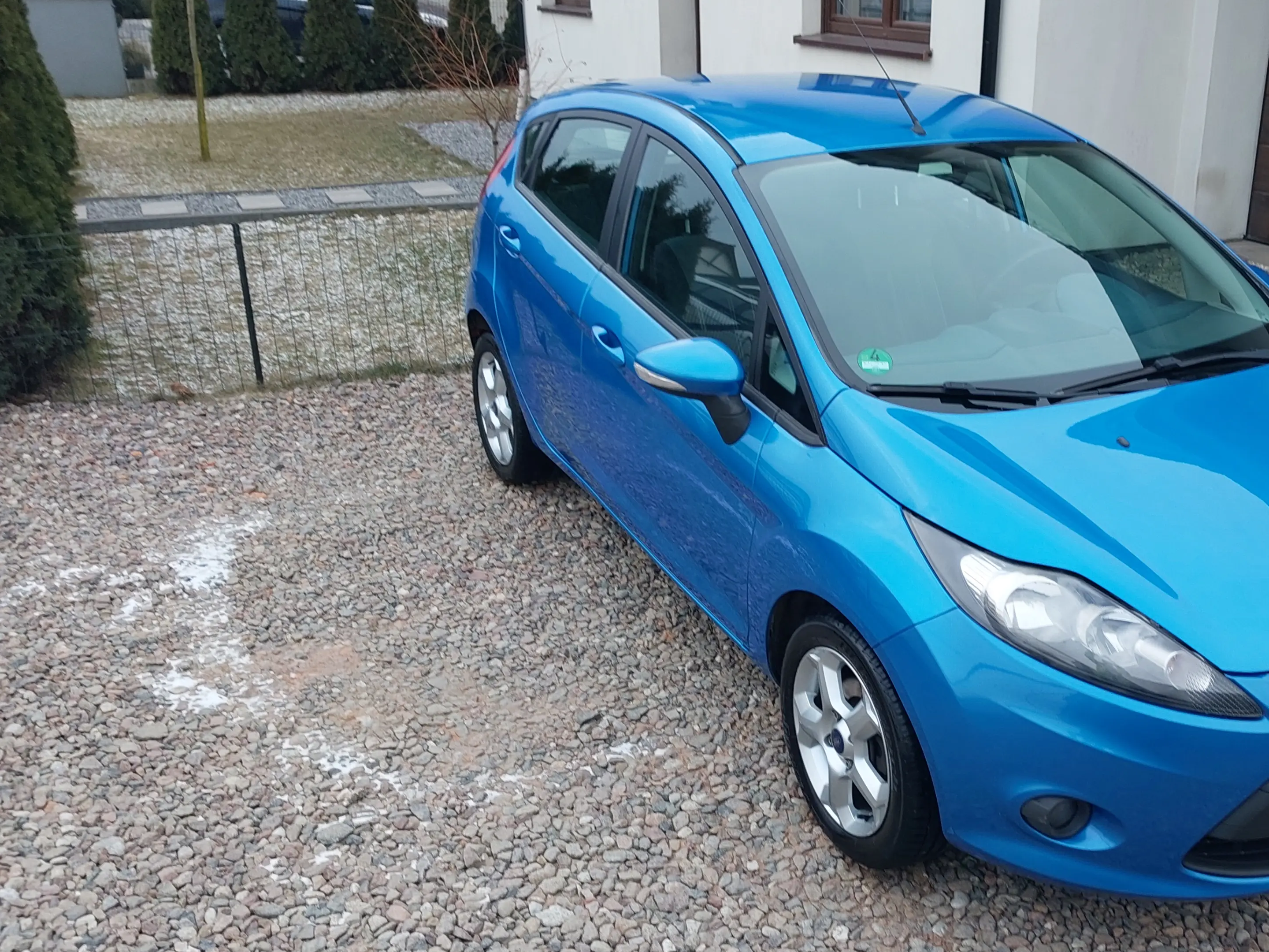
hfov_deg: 46.1
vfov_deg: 35.9
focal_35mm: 40
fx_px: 1466
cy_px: 549
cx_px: 845
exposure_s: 1/50
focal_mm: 4.6
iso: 20
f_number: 1.8
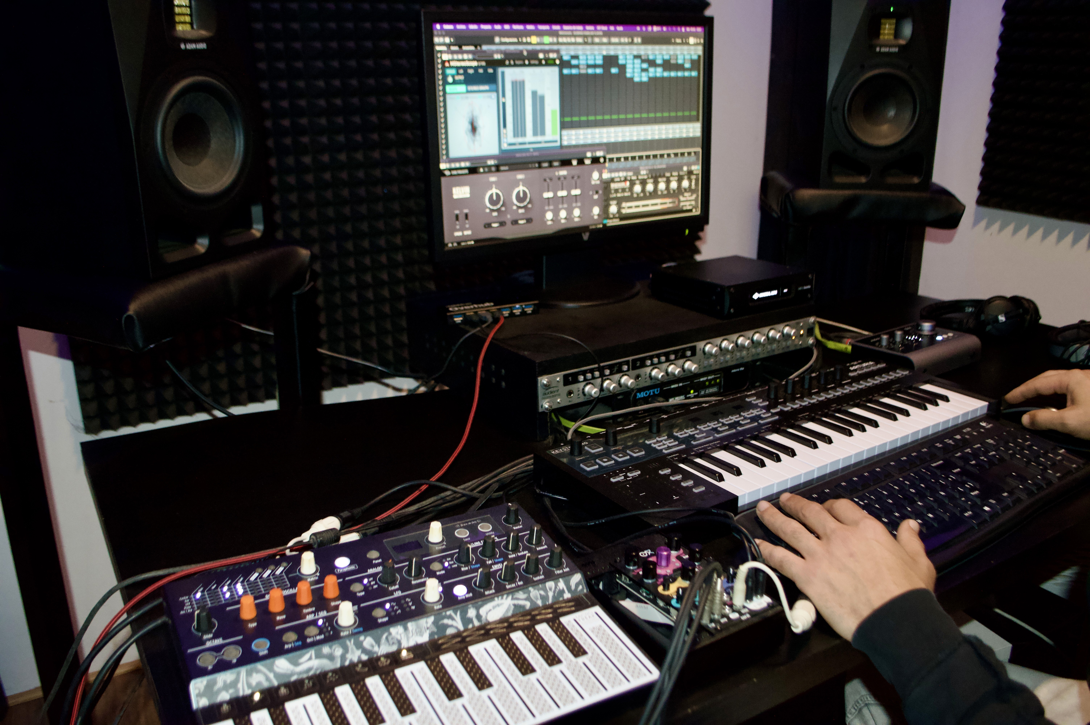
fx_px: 908
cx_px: 545
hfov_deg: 62.0
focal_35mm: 30
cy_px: 362
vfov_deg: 43.5
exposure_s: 1/30
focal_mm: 20
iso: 2000
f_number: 3.8
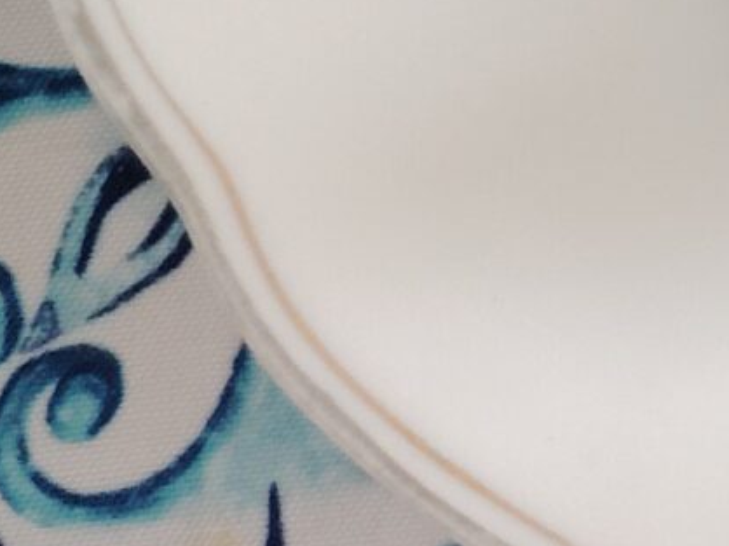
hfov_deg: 10.0
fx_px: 3094
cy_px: -738
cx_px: 2194
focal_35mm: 147
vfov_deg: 9.1
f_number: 1.75
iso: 1178
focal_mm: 5.25
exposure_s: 1/30
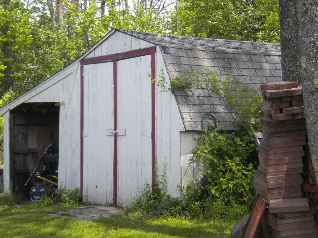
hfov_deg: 28.6
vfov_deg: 21.6
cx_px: 159
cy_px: 119
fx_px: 625
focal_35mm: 68
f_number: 6.5
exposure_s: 1/200
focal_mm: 12.3
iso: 113
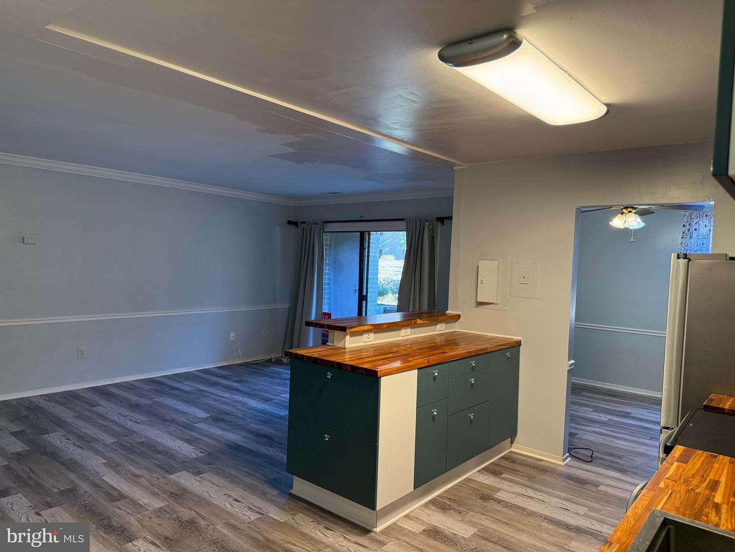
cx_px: 368
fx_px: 510
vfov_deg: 56.8
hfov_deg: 71.6
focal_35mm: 24
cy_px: 276
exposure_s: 1/120
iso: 320
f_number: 1.78
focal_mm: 6.76
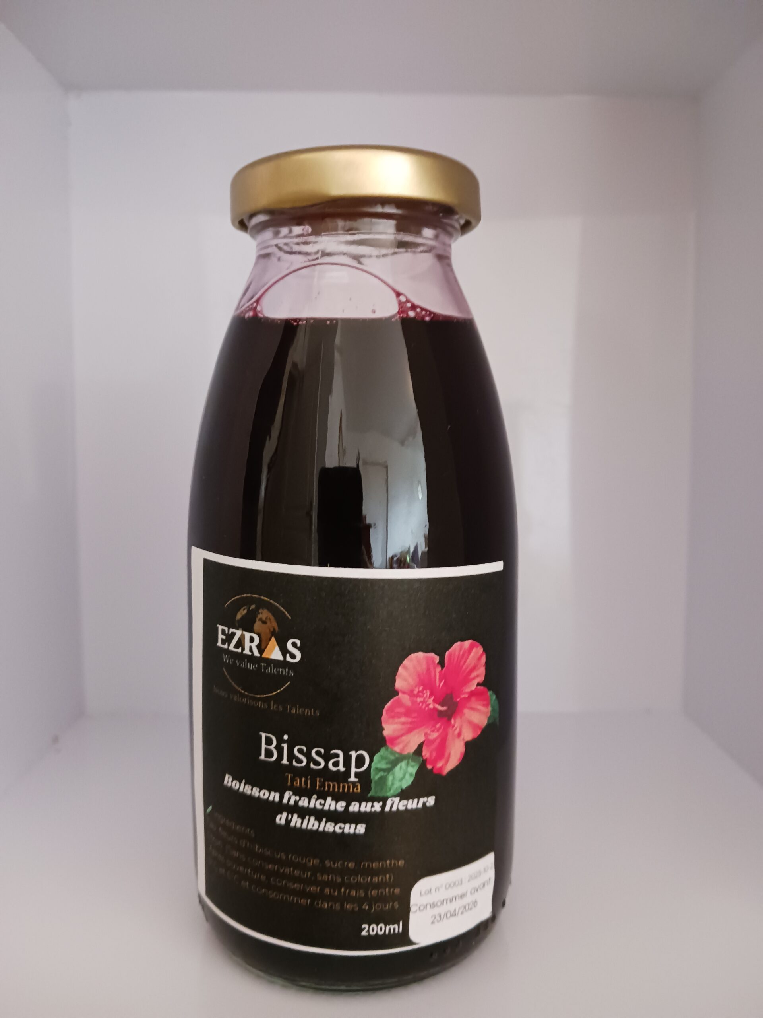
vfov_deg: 65.3
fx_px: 794
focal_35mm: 27
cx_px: 382
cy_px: 509
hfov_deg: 51.4
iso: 1000
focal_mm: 4
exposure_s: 1/16.7
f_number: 1.8
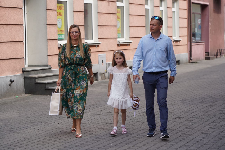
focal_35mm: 105
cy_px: 75
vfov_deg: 13.0
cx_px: 112
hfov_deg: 19.5
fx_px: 656
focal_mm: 105
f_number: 5
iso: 100
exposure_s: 1/250
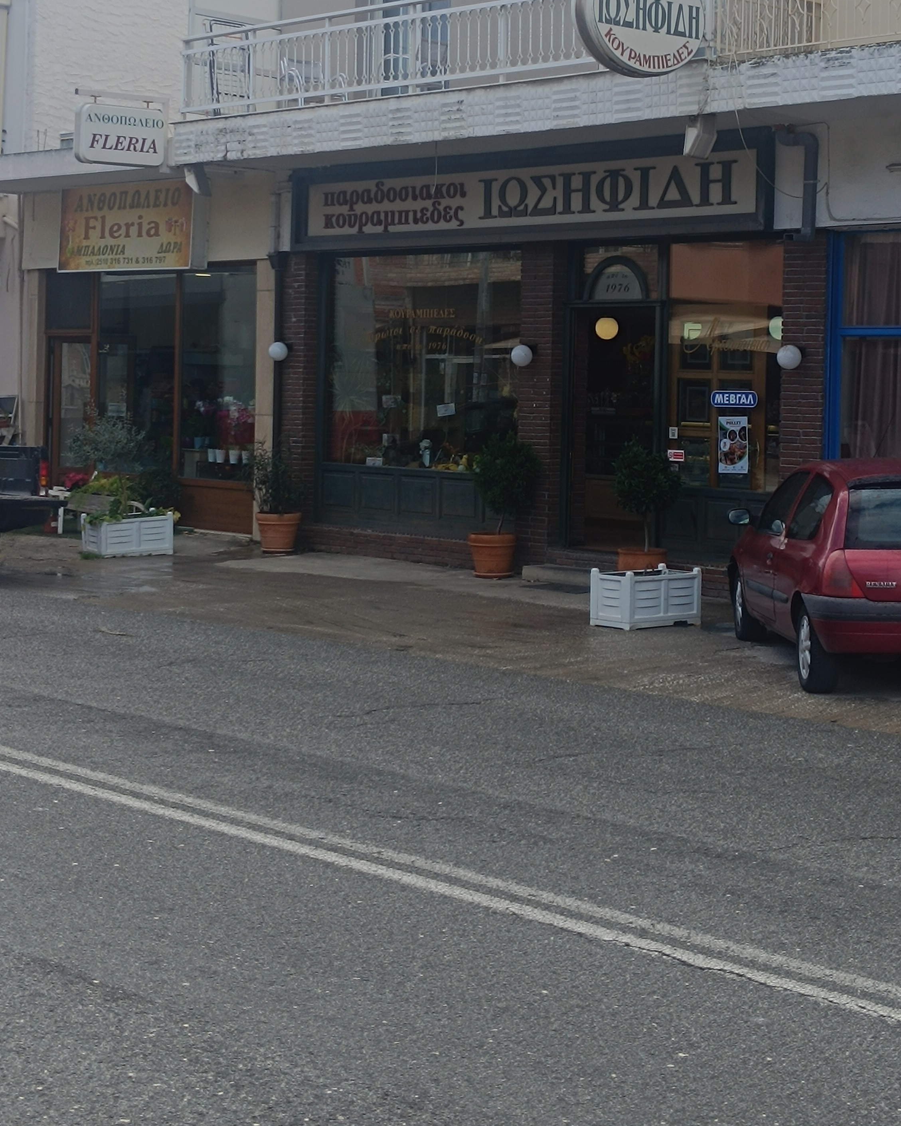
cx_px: 524
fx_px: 1133
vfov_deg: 51.6
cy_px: 349
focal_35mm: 34
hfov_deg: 43.2
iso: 51
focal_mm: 5.59
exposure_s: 1/765
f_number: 1.88
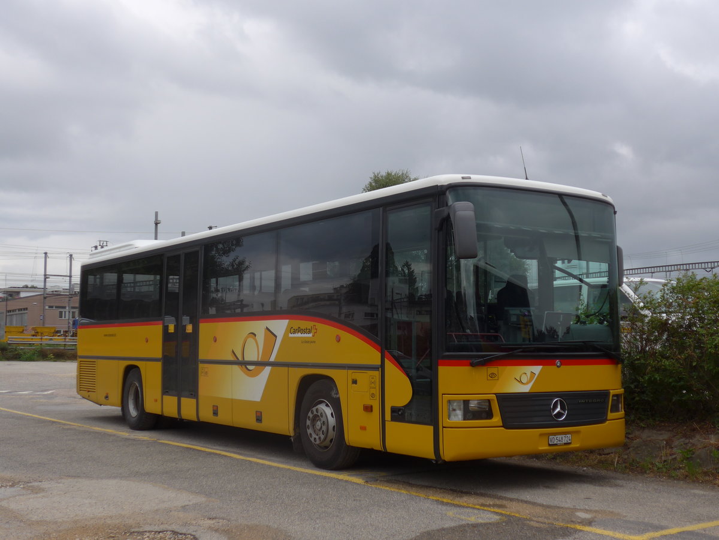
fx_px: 955
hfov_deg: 41.2
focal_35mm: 46
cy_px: 270
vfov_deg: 31.5
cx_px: 360
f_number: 3
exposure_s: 1/160
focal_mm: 9.5
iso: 80
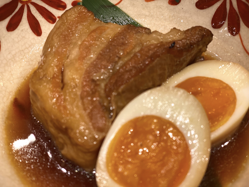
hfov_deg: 36.8
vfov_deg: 28.0
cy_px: 94
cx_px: 124
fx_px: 374
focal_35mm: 52
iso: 64
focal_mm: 6
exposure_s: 1/120
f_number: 2
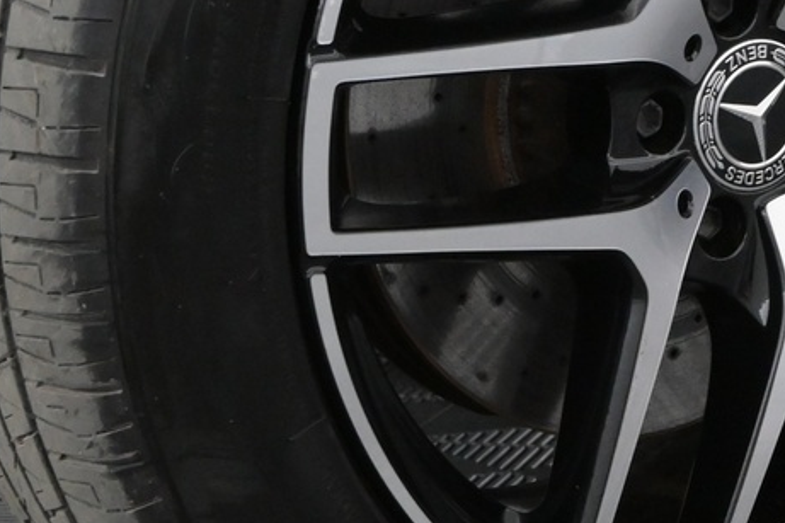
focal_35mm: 119
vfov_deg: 11.5
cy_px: 31
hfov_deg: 17.1
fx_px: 2586
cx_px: 625
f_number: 5
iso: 2500
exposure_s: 1/100
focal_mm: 22.5
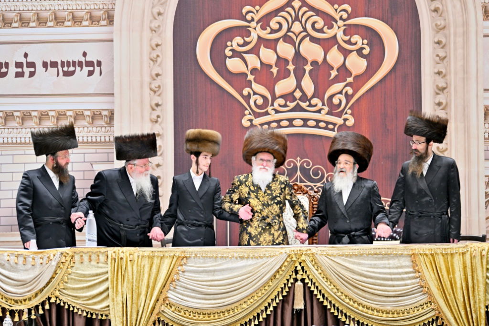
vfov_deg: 11.2
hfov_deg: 16.8
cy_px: 163
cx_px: 244
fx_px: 1657
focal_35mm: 122
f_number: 2.8
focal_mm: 122
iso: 200
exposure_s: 1/200
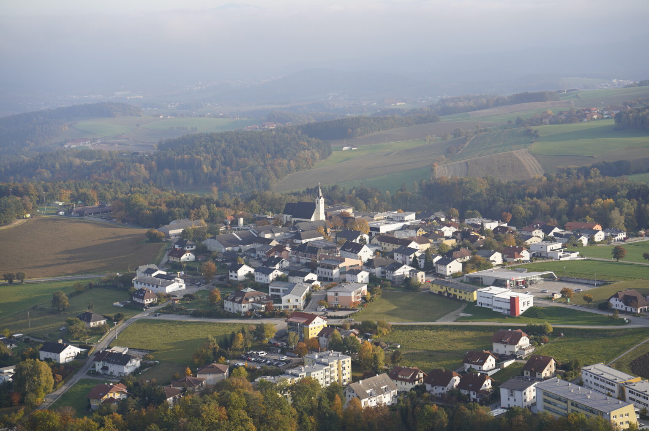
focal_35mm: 85
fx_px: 1531
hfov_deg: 23.9
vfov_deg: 16.0
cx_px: 324
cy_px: 216
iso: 200
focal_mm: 85
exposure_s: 1/800
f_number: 4
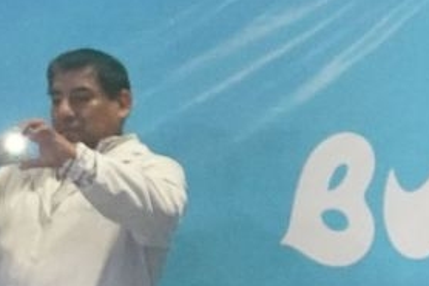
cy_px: 897
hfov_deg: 2.1
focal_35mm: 979
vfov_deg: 1.4
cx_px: 790
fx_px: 11659
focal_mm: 101
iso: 6400
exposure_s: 1/1000
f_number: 2.8
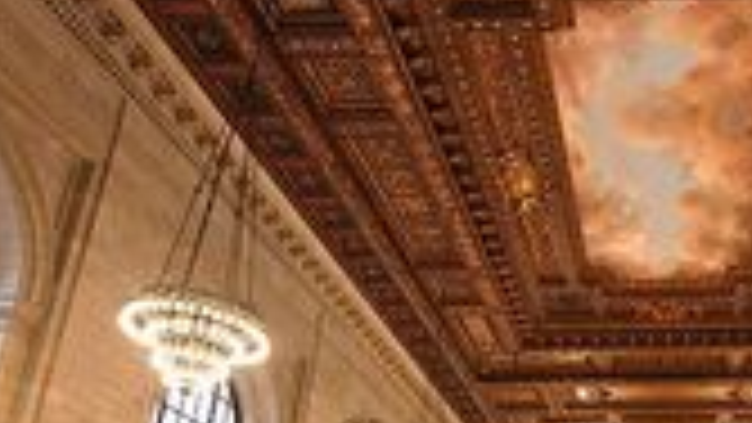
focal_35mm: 35
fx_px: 698
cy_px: 468
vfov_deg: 30.2
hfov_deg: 50.8
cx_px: 662
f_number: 3.2
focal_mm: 14
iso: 1250
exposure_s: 1/160
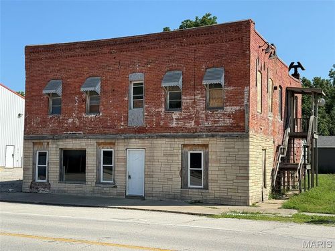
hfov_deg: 39.7
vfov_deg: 30.3
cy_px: 126
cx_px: 168
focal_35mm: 48
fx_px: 465
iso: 100
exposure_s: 1/4587
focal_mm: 6.76
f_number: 1.78
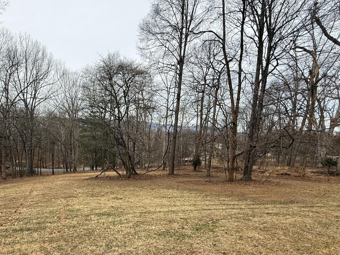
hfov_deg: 82.7
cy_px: 156
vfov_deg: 67.9
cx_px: 124
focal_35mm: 19
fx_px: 187
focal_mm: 2.22
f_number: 2.2
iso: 50
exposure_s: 1/486
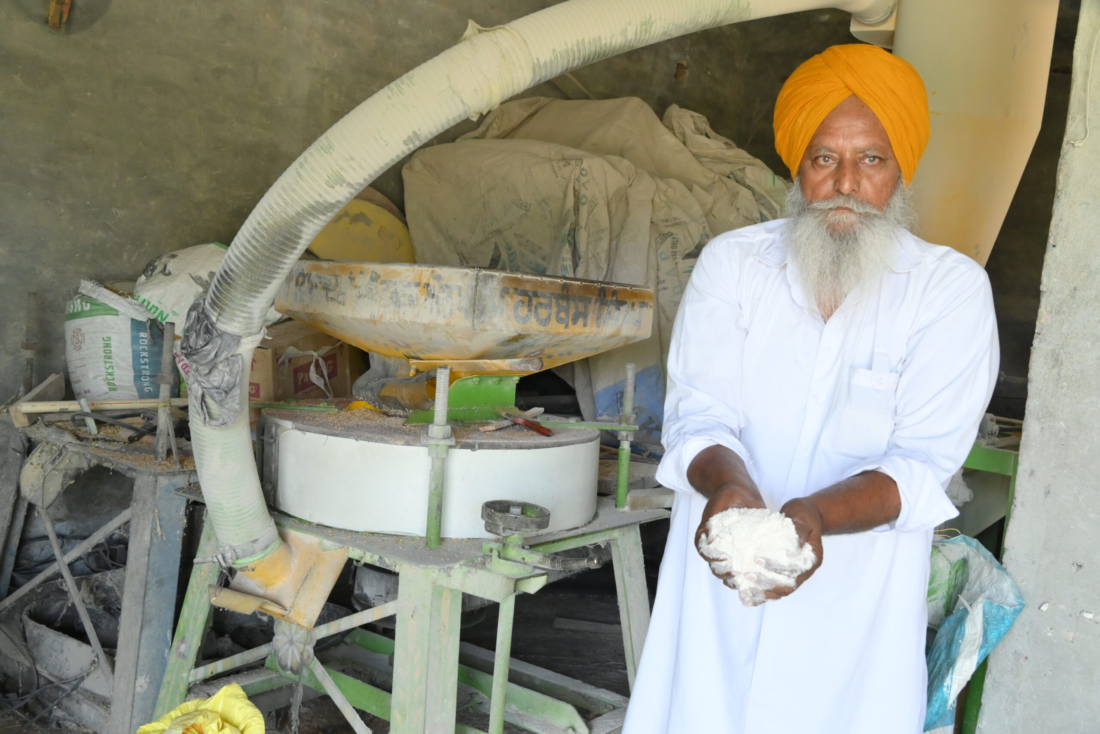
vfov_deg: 38.4
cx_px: 550
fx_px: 1054
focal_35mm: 34
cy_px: 367
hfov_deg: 55.1
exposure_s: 1/125
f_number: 6.3
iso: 1600
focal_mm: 23
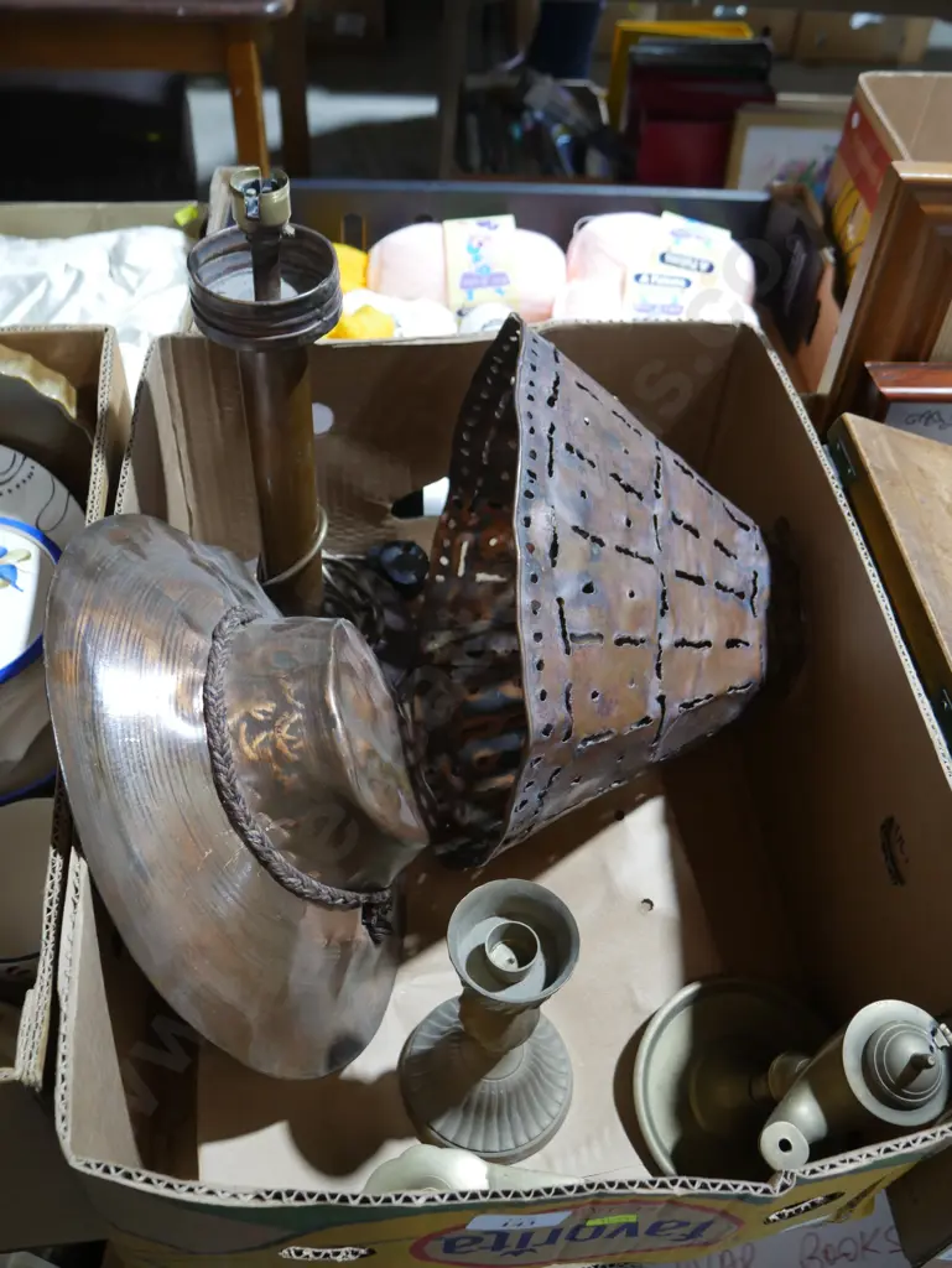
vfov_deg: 56.8
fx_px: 1172
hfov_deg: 44.2
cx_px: 476
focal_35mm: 32
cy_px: 634
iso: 640
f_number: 4
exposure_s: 1/60
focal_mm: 16
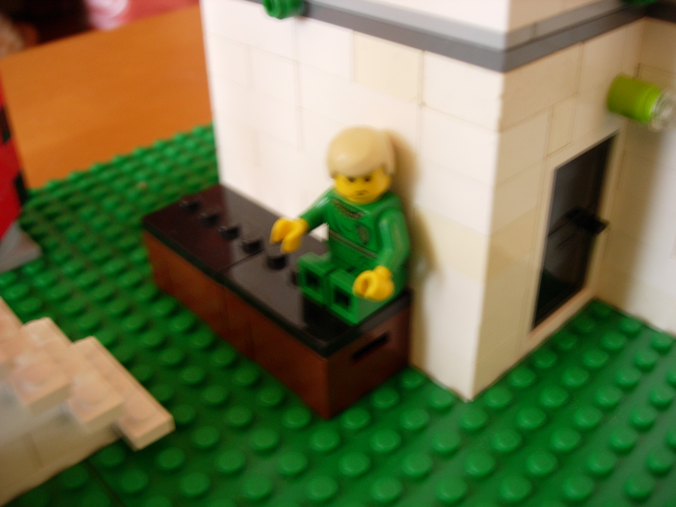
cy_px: 254
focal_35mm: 38
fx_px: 742
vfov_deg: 37.7
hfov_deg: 49.0
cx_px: 338
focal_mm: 7.8
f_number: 2.8
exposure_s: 1/4
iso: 100
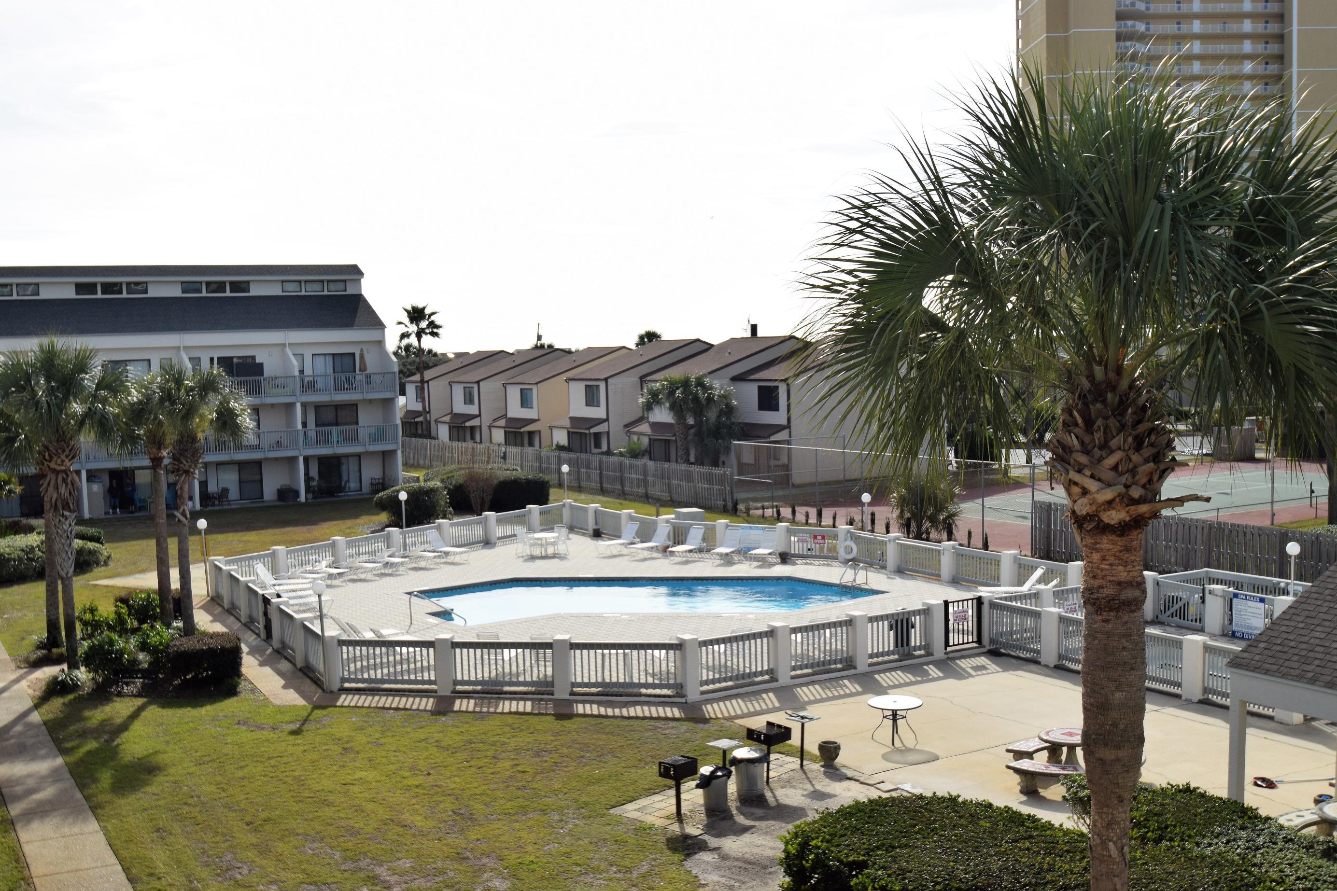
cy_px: 475
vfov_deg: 34.2
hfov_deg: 49.5
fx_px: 1448
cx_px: 654
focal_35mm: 39
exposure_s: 1/500
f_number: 11
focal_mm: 24
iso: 200
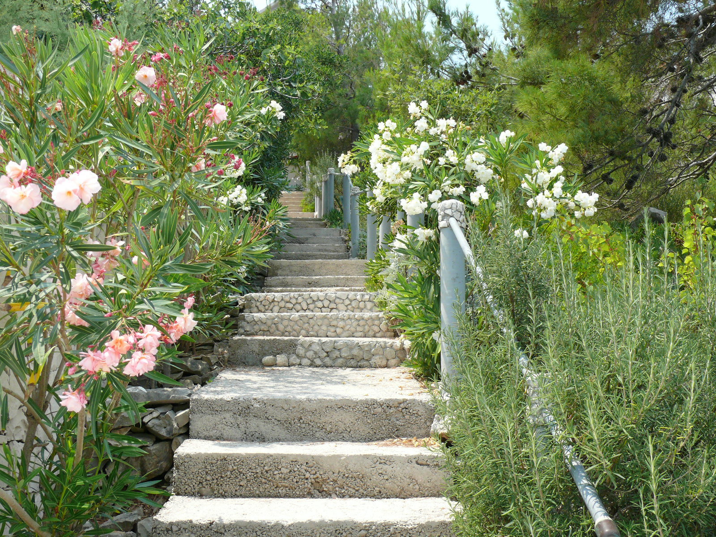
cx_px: 358
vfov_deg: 30.9
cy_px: 268
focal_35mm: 47
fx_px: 972
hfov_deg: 40.4
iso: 100
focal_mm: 8.8
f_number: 4
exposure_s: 1/200
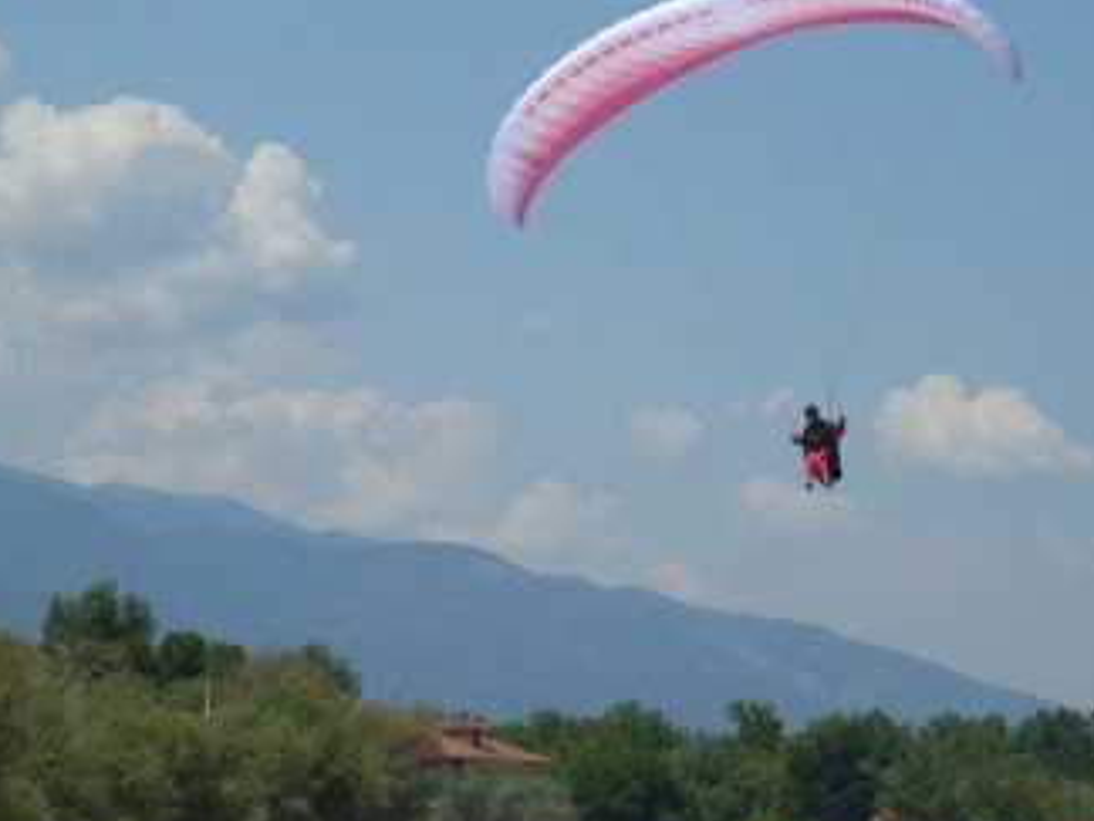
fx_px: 4835
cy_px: 240
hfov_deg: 12.9
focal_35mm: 153
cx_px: 721
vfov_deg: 9.7
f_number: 9.5
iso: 64
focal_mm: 15.3
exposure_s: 1/250
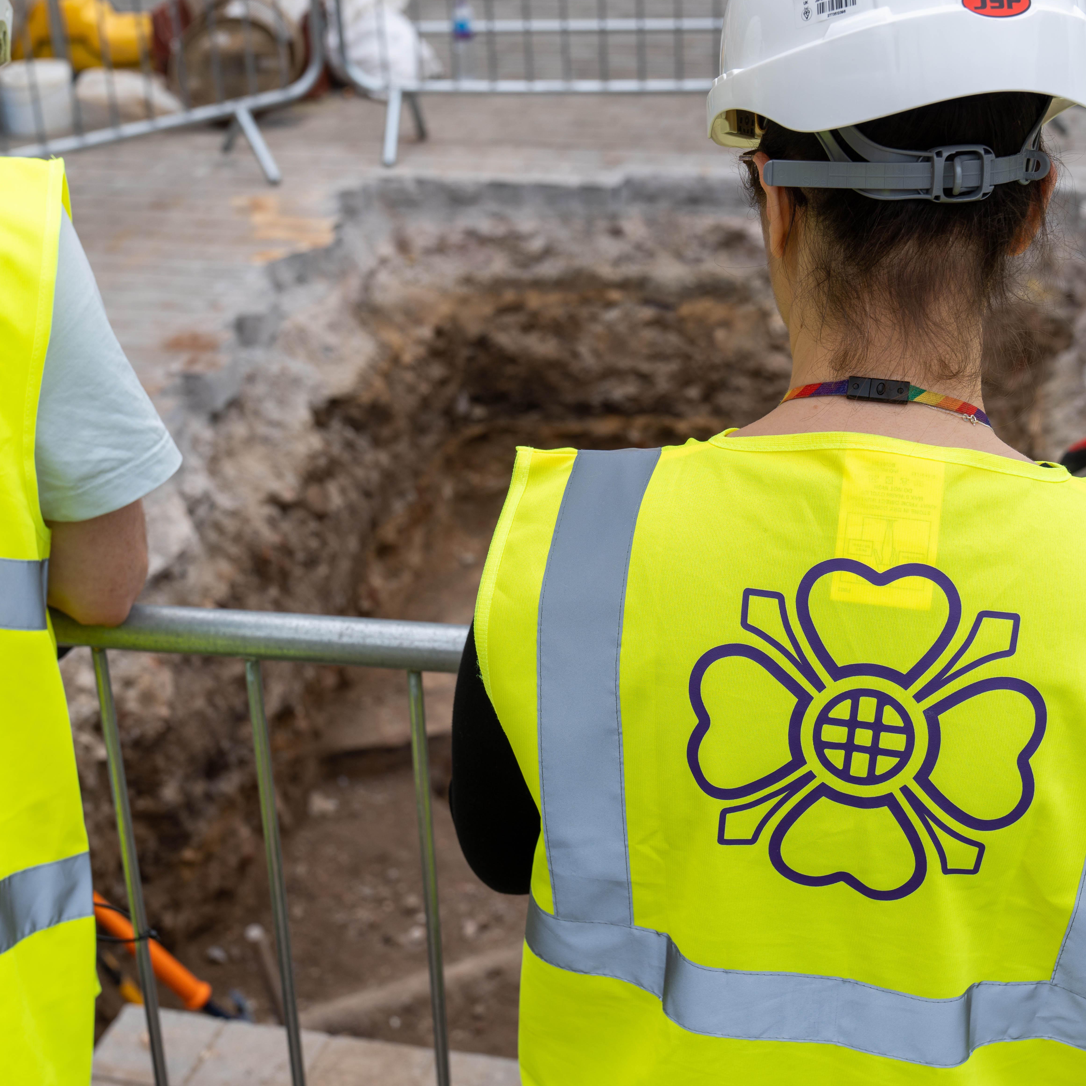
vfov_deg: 31.1
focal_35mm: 55
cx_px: 594
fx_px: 1952
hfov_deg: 31.1
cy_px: 542
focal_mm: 43
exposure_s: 1/400
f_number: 5.6
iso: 100
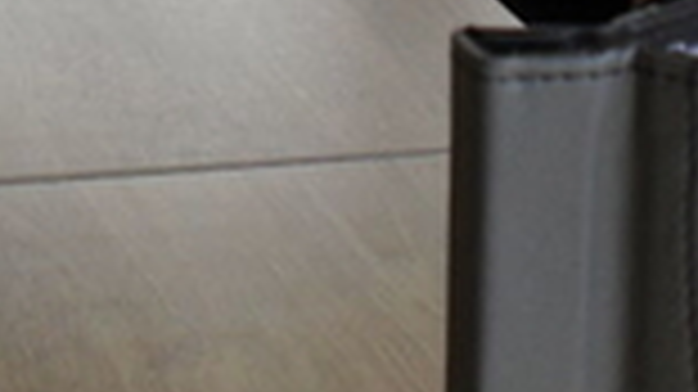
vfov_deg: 7.7
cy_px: -464
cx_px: 374
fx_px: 2738
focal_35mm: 148
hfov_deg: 14.5
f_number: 3.2
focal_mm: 6.3
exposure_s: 1/45
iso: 100
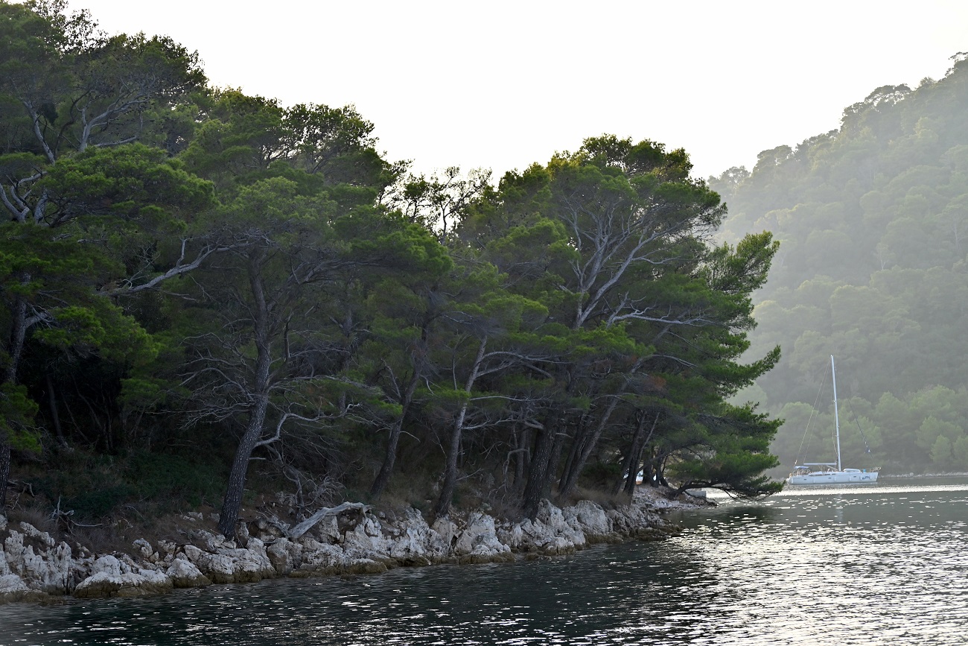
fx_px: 2635
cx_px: 484
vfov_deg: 14.0
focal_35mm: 98
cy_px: 323
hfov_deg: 20.8
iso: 200
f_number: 5
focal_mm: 98
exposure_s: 1/500
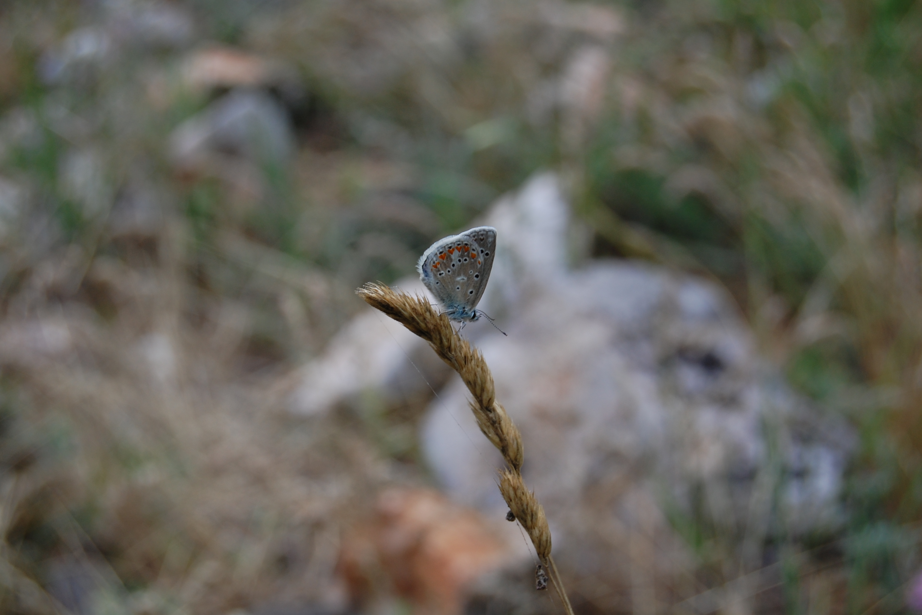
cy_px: 310
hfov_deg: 24.3
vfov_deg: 16.4
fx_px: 2139
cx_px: 463
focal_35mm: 84
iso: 200
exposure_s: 1/100
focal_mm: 55
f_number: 8
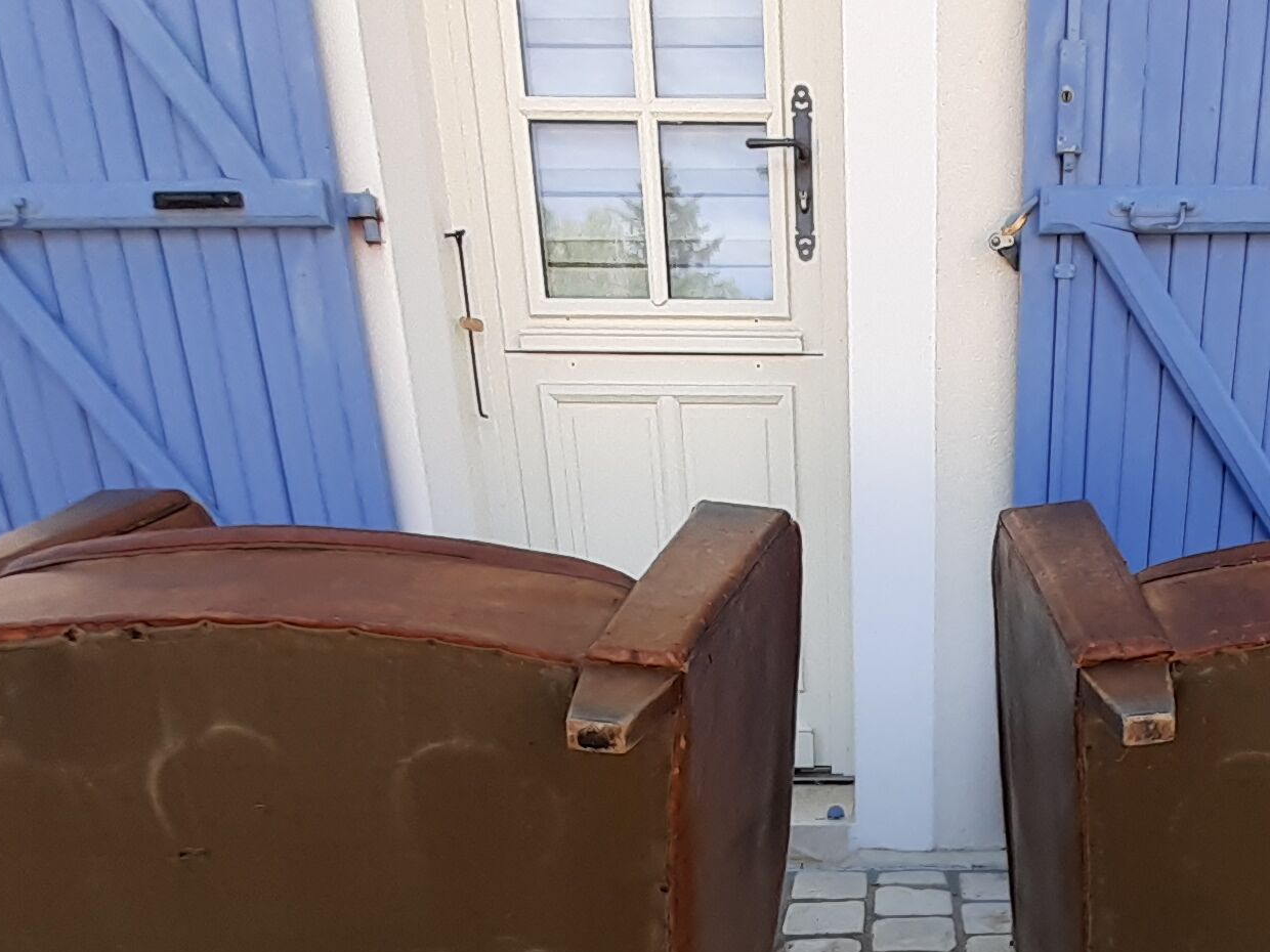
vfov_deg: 45.9
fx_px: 991
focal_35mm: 27
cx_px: 869
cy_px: 874
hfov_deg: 63.3
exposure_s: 1/320
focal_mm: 1.13
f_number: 2.2
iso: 40
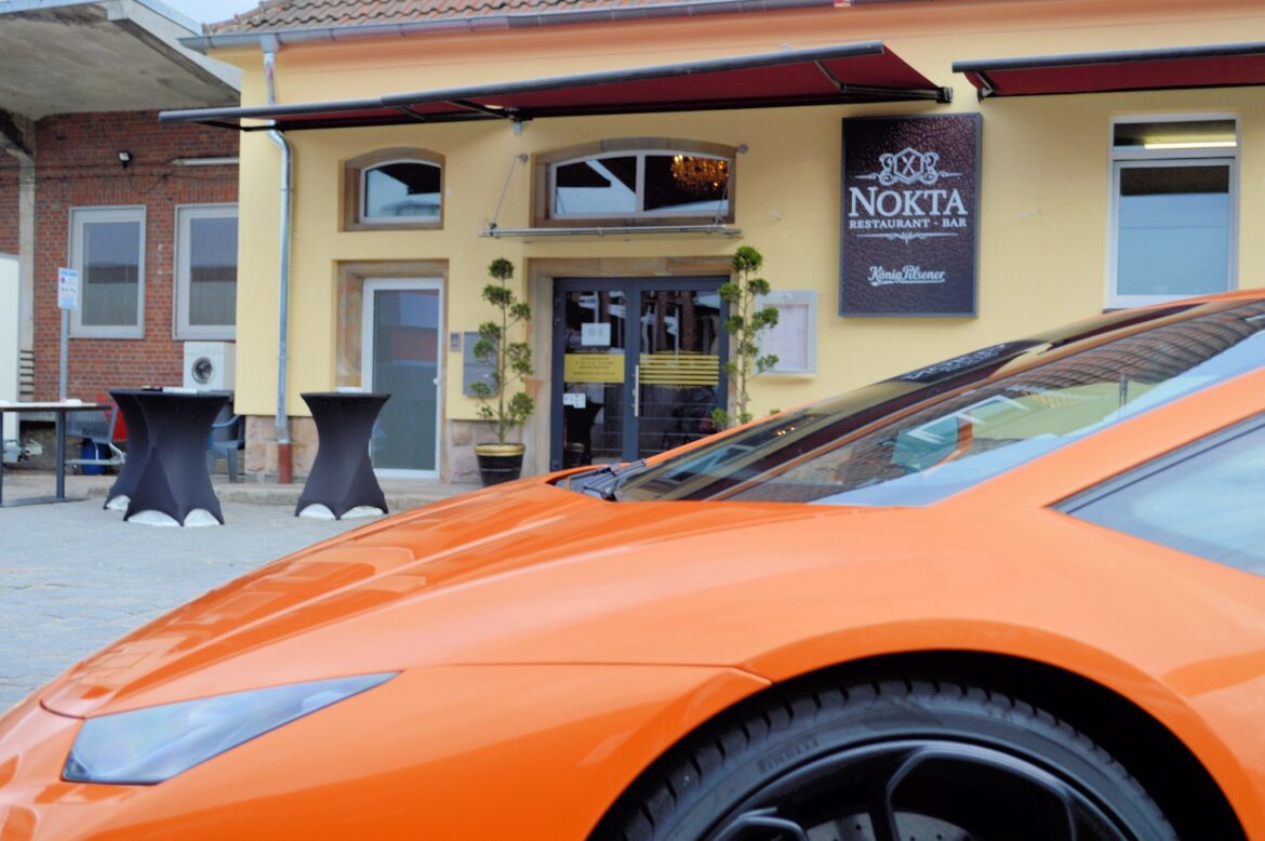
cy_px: 420
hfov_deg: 41.1
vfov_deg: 28.0
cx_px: 632
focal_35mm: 48
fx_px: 1685
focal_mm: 32
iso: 110
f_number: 5.6
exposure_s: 1/125
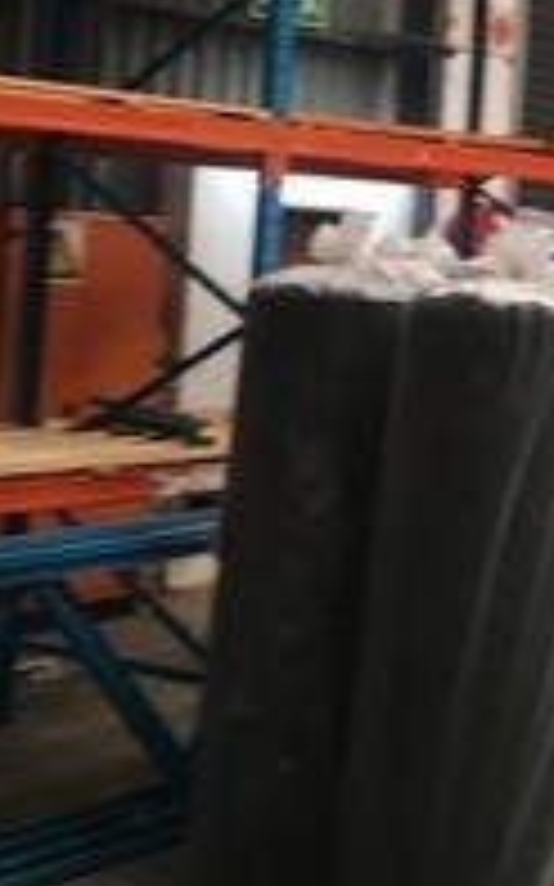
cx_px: 721
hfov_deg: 15.9
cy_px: 146
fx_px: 1886
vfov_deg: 25.9
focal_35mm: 78
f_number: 2.2
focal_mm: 4.15
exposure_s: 1/33
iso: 40
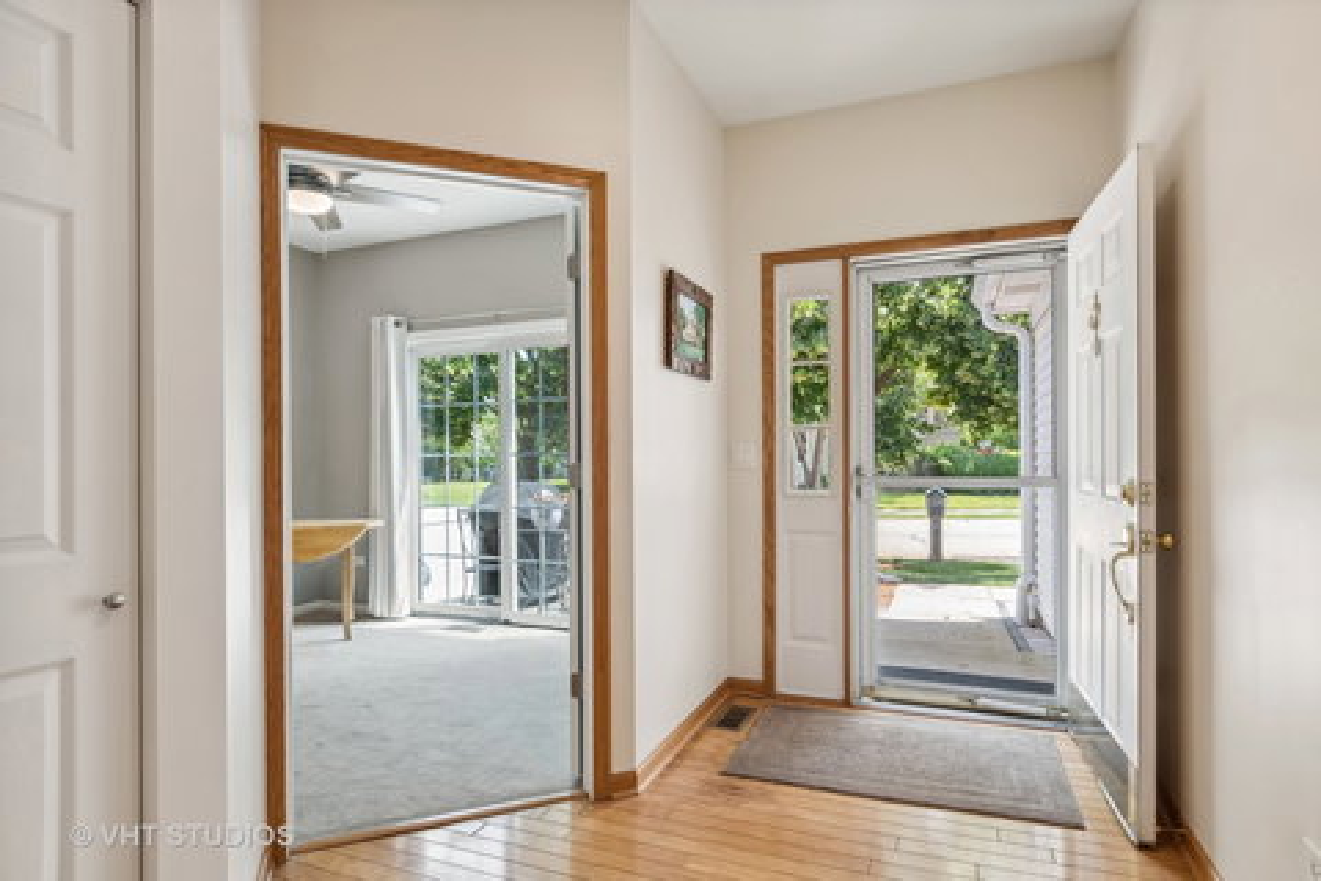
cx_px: 660
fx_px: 660
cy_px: 440
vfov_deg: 67.4
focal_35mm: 18
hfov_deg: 90.0
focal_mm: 12
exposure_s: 1/20
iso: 250
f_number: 8
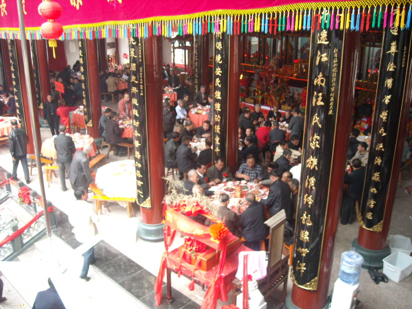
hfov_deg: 52.6
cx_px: 206
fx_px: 417
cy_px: 154
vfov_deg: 40.7
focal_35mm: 35
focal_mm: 5.7
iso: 208
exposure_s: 1/60
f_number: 2.8
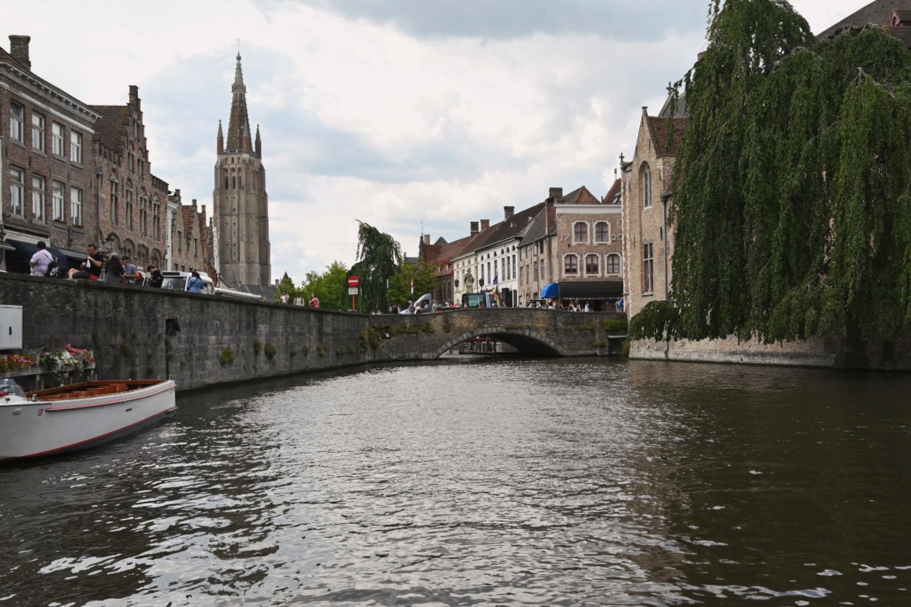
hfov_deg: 59.5
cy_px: 304
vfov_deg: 41.7
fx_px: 797
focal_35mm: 32
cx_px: 456
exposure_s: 1/400
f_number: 11
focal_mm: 31.5
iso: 400
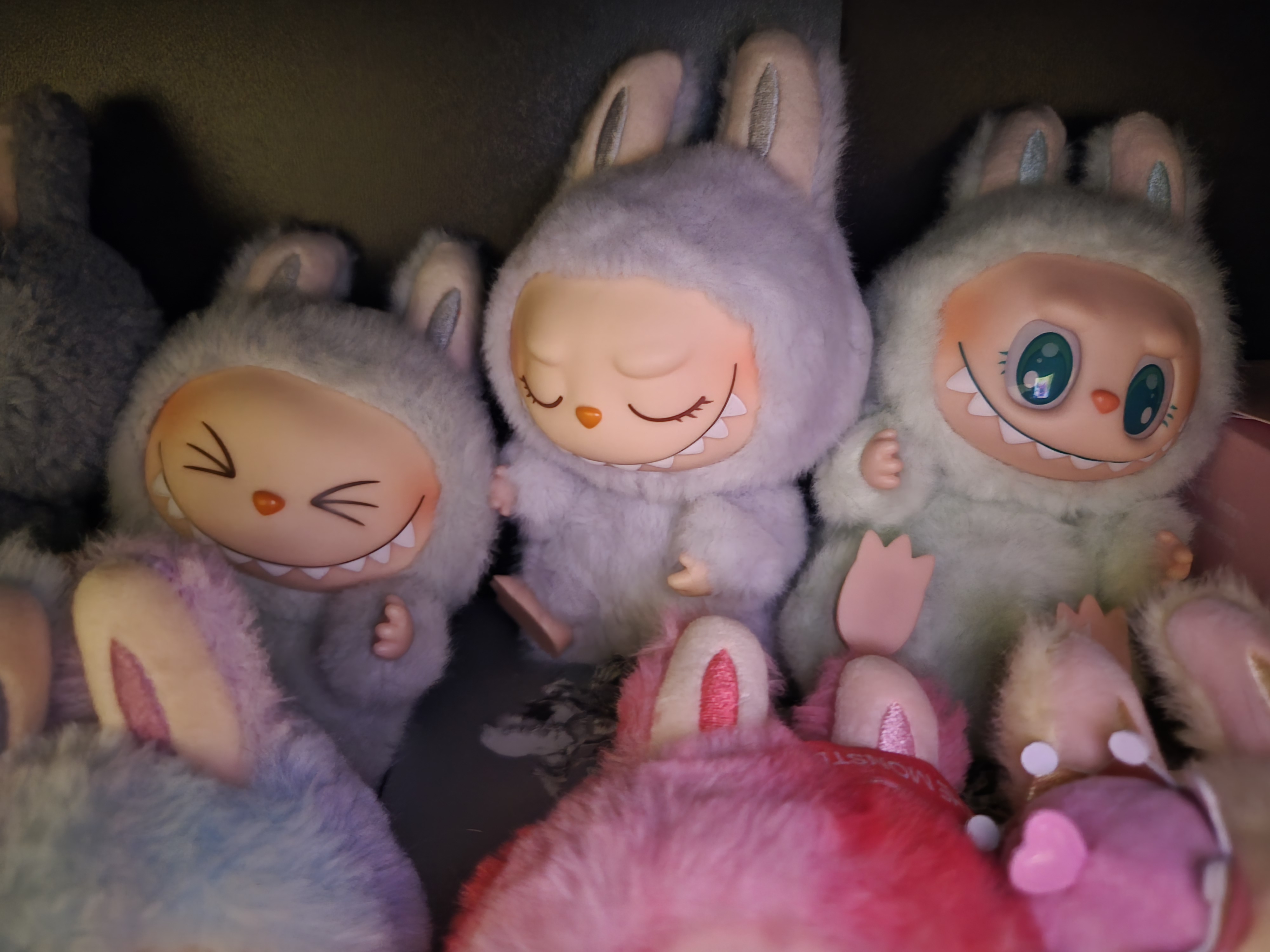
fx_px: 844
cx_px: 635
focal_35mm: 23
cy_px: 476
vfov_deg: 58.9
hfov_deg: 73.9
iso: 1600
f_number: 1.8
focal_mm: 5.4
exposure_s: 1/20
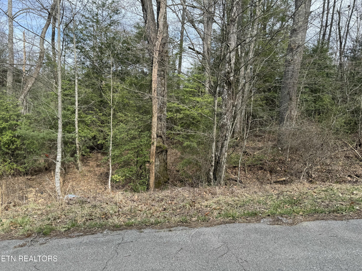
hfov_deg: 71.6
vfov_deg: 56.8
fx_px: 251
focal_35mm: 24
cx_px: 181
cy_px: 136
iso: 80
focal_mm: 6.76
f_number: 1.78
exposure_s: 1/1131
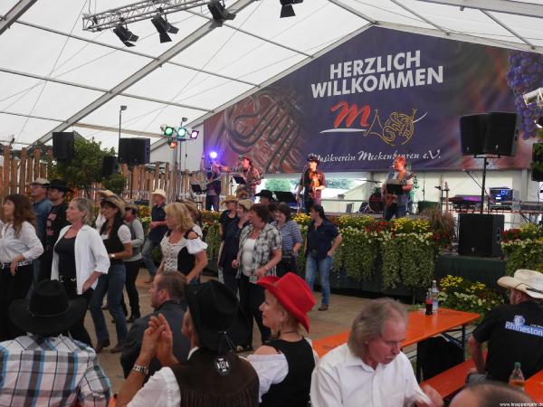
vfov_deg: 39.7
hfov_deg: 51.4
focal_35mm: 36
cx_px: 272
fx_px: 565
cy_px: 204
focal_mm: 18
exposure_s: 1/60
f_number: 4.3
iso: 2000
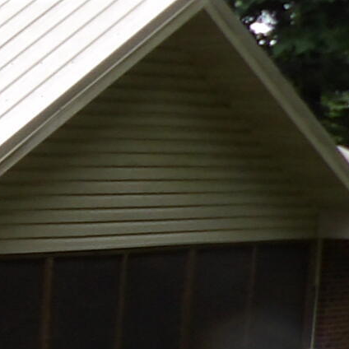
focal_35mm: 150
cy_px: 326
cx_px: -735
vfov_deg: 11.6
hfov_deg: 9.1
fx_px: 1711
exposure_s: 1/299
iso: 100
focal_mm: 4.3
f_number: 3.2
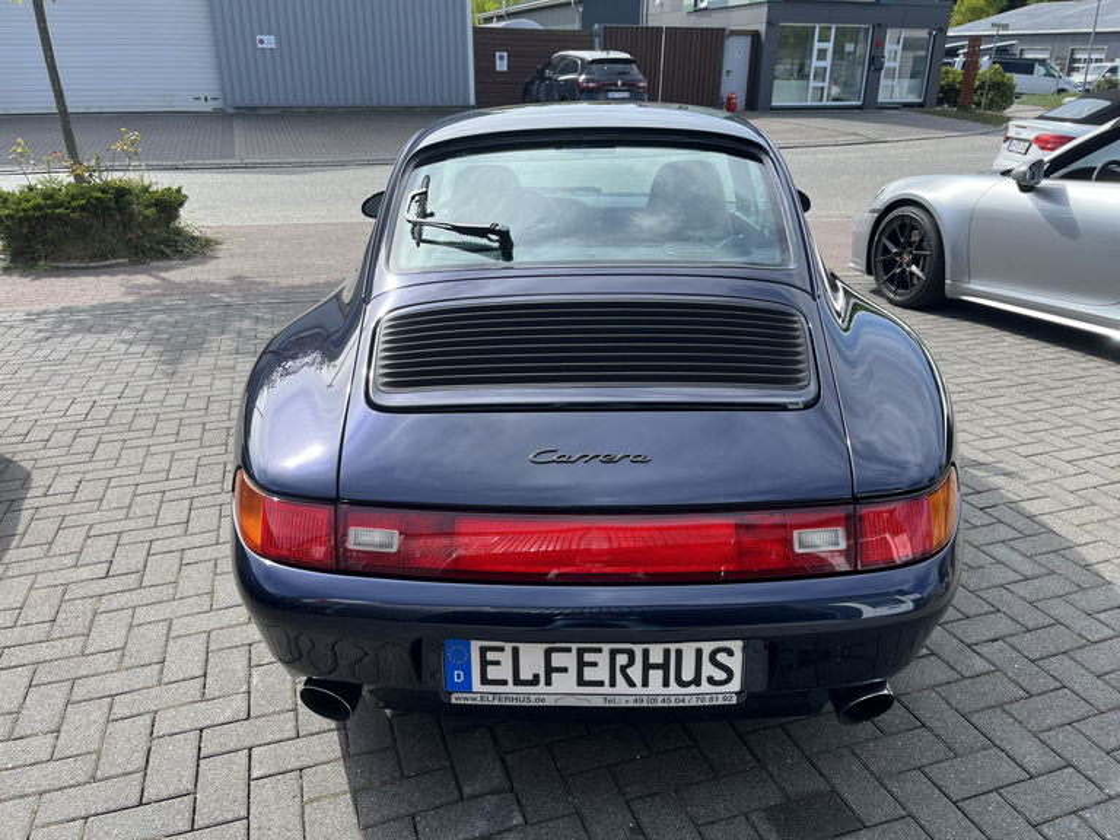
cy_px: 420
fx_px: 841
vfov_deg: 53.1
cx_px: 560
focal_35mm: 26
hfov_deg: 67.3
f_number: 1.6
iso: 50
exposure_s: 1/1497
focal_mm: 5.1
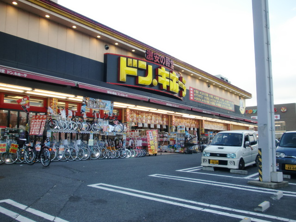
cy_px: 111
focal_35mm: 34
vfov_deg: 41.8
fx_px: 291
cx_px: 148
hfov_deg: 54.0
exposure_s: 1/160
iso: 64
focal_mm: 5.58
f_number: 2.8
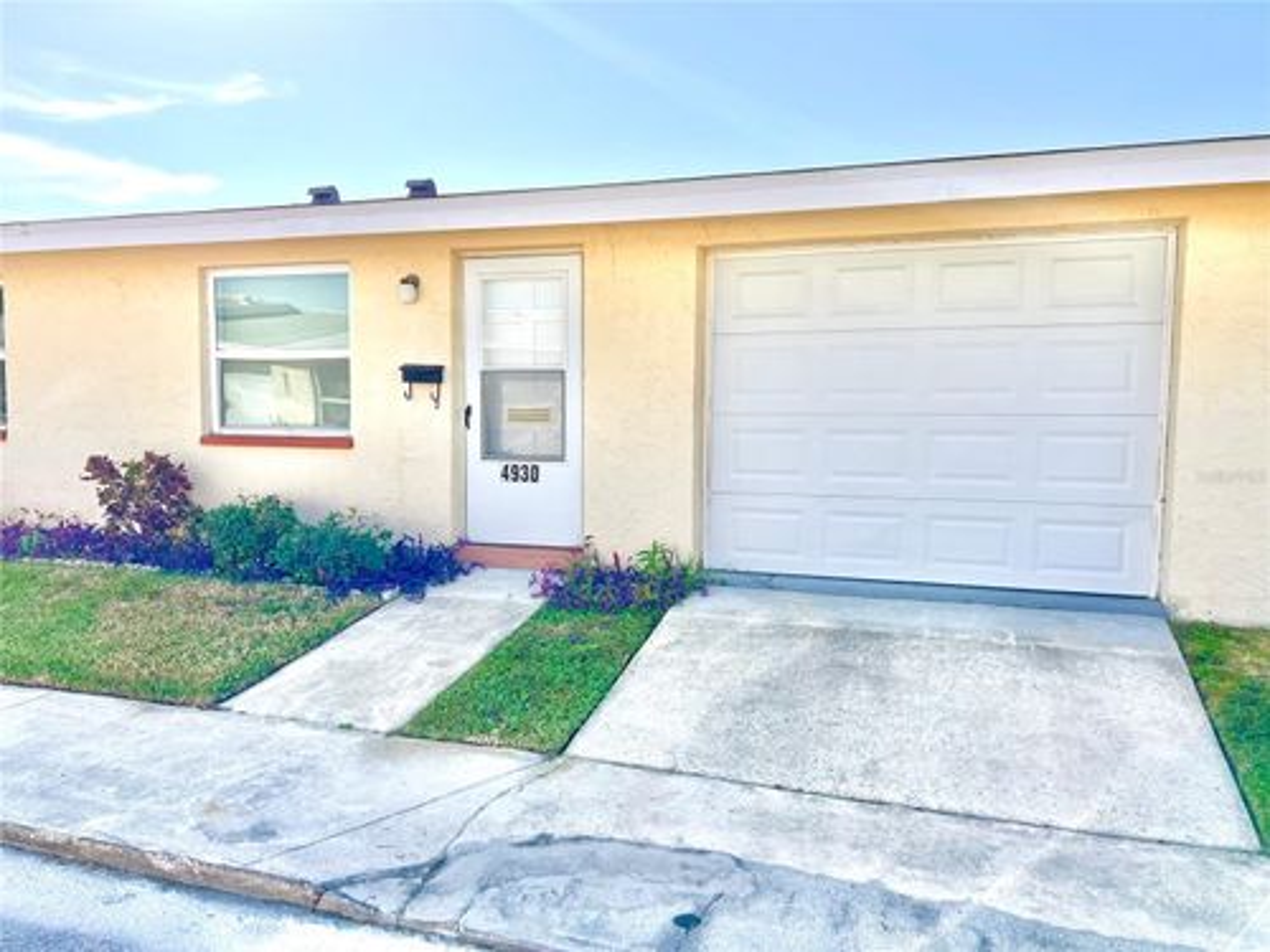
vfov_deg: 53.1
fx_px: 954
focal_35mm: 26
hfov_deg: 67.3
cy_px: 476
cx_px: 635
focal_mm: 5.7
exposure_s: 1/3571
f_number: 1.5
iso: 50
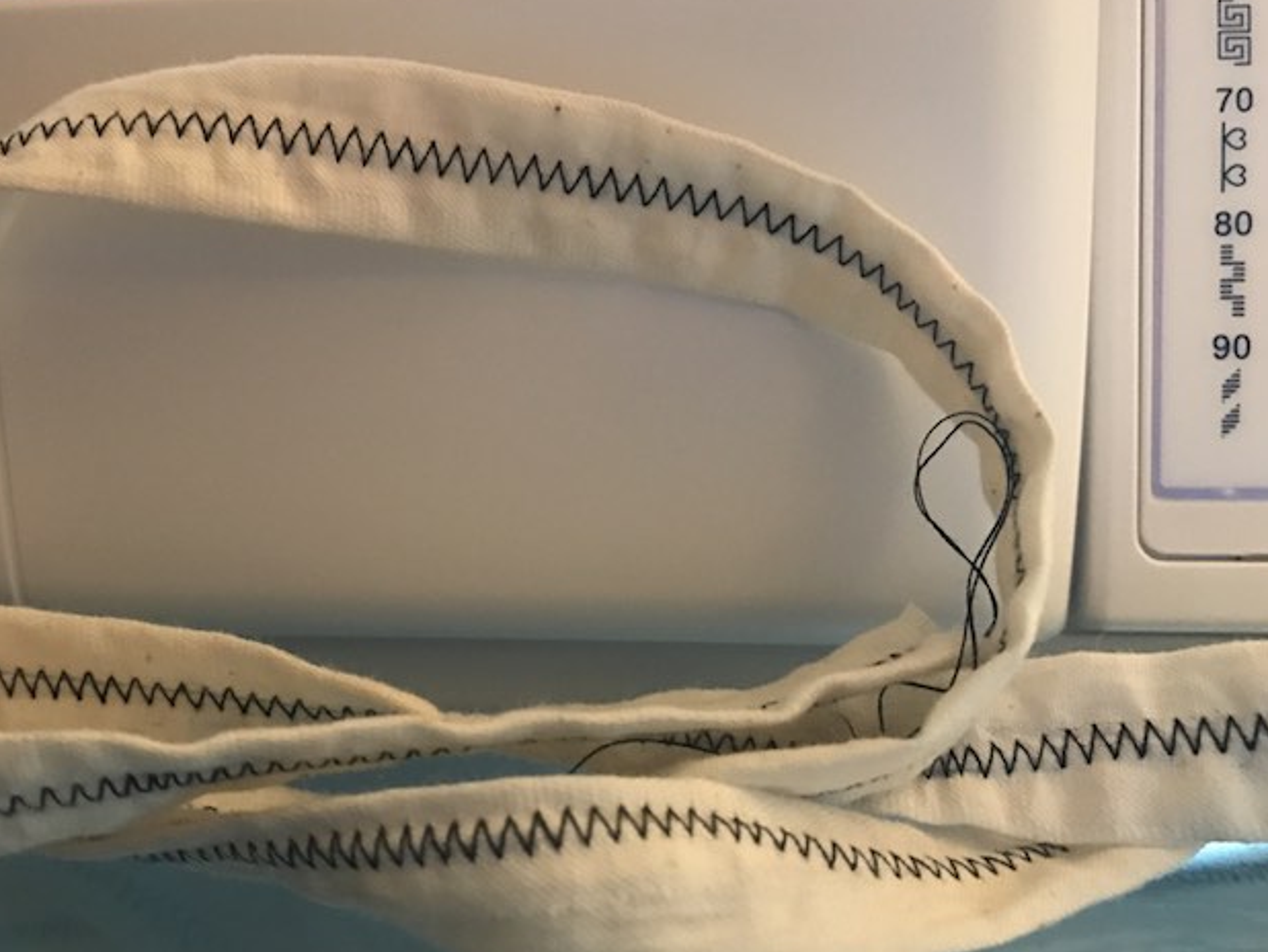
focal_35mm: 34
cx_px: 519
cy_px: 530
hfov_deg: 53.6
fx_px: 1246
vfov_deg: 41.8
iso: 100
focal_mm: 3.99
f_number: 1.8
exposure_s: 1/7
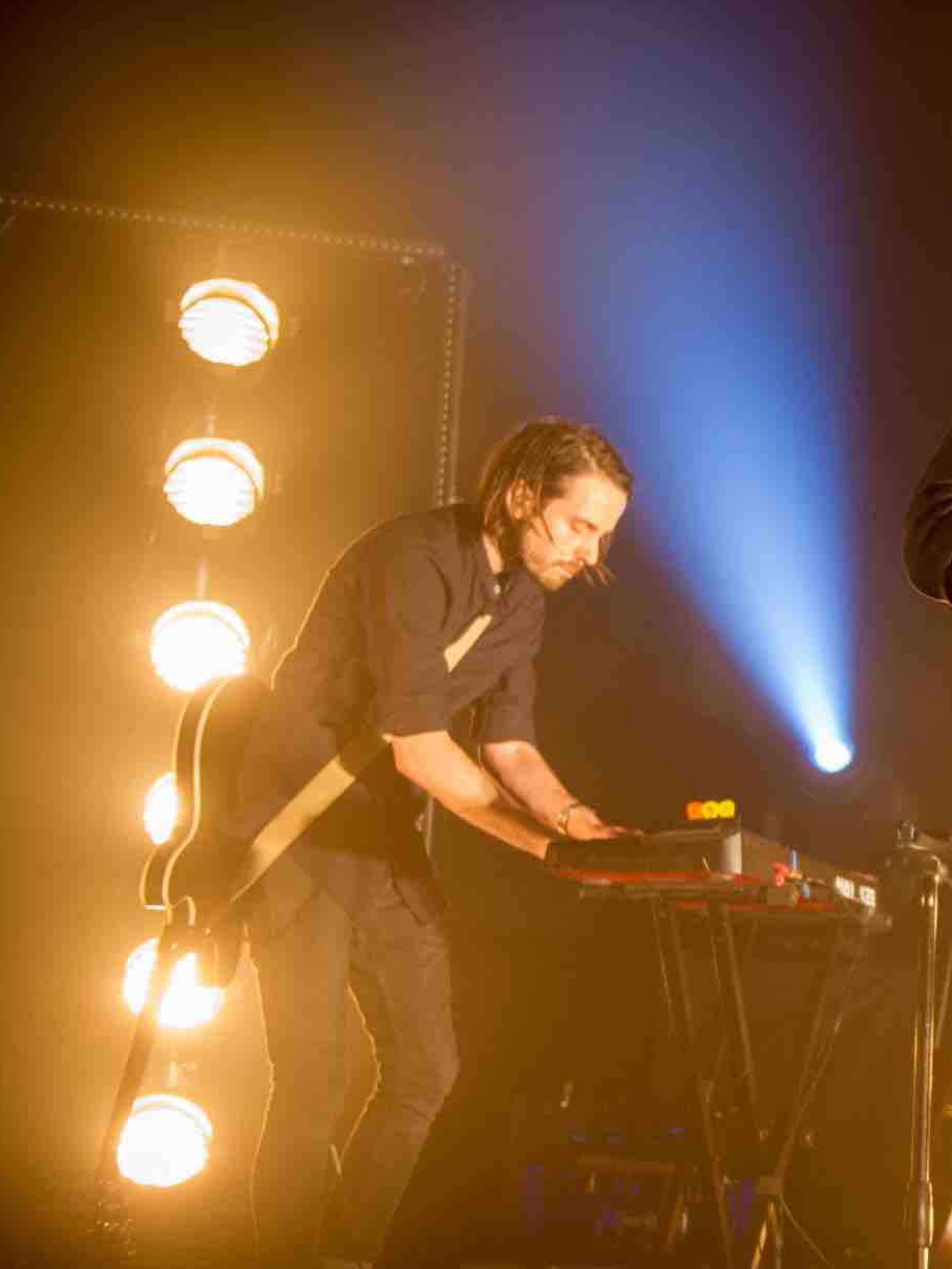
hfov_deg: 16.1
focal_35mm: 85
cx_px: 1371
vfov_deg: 22.9
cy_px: 835
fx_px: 3116
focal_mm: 36
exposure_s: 1/200
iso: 2000
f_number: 2.8
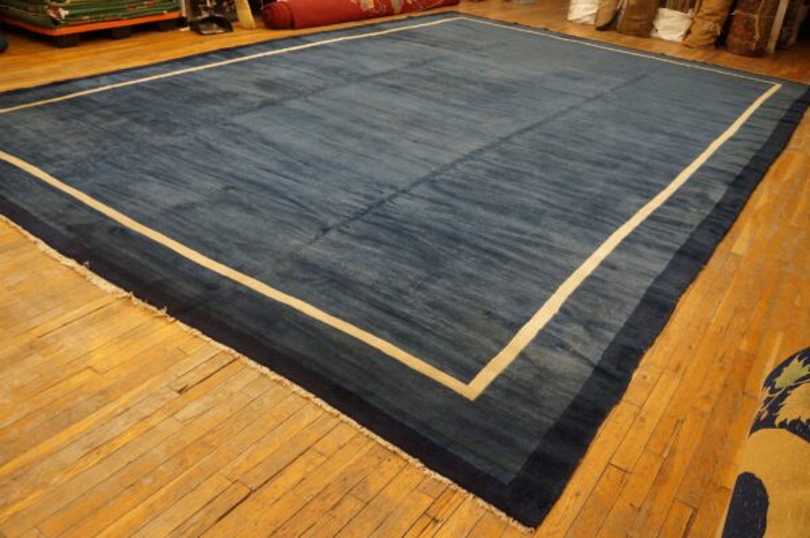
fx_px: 641
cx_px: 405
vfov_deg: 45.6
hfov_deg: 64.6
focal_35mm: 28
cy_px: 269
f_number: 4
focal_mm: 19
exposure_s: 1/160
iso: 2500
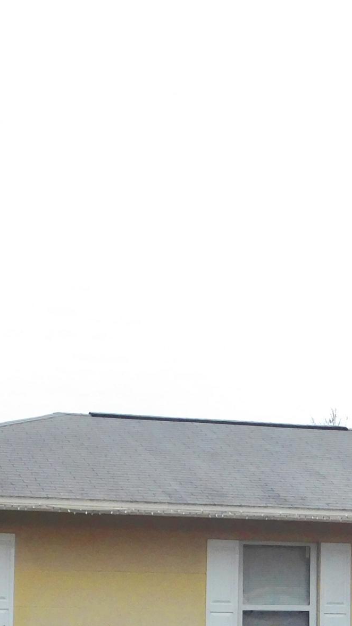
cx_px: 371
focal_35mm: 100
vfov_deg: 21.0
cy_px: 548
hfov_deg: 11.9
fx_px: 1659
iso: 125
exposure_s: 1/800
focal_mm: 6.3
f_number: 3.5
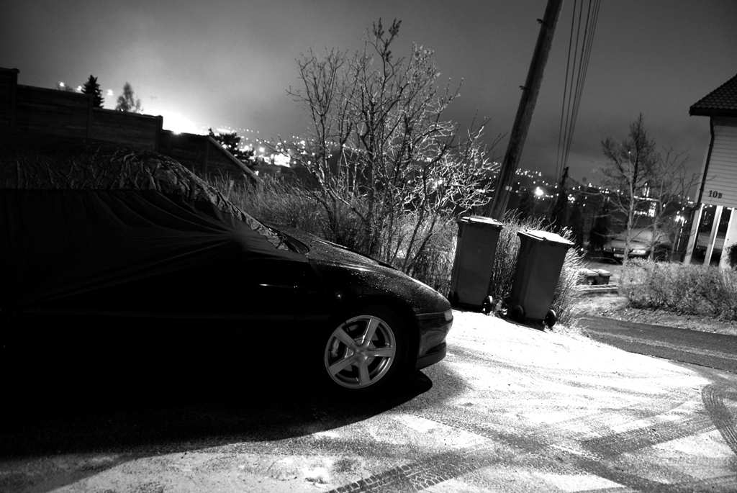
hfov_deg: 70.4
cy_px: 246
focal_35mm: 26
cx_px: 368
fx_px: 523
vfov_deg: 50.5
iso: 400
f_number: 2.8
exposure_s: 1.6
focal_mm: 17
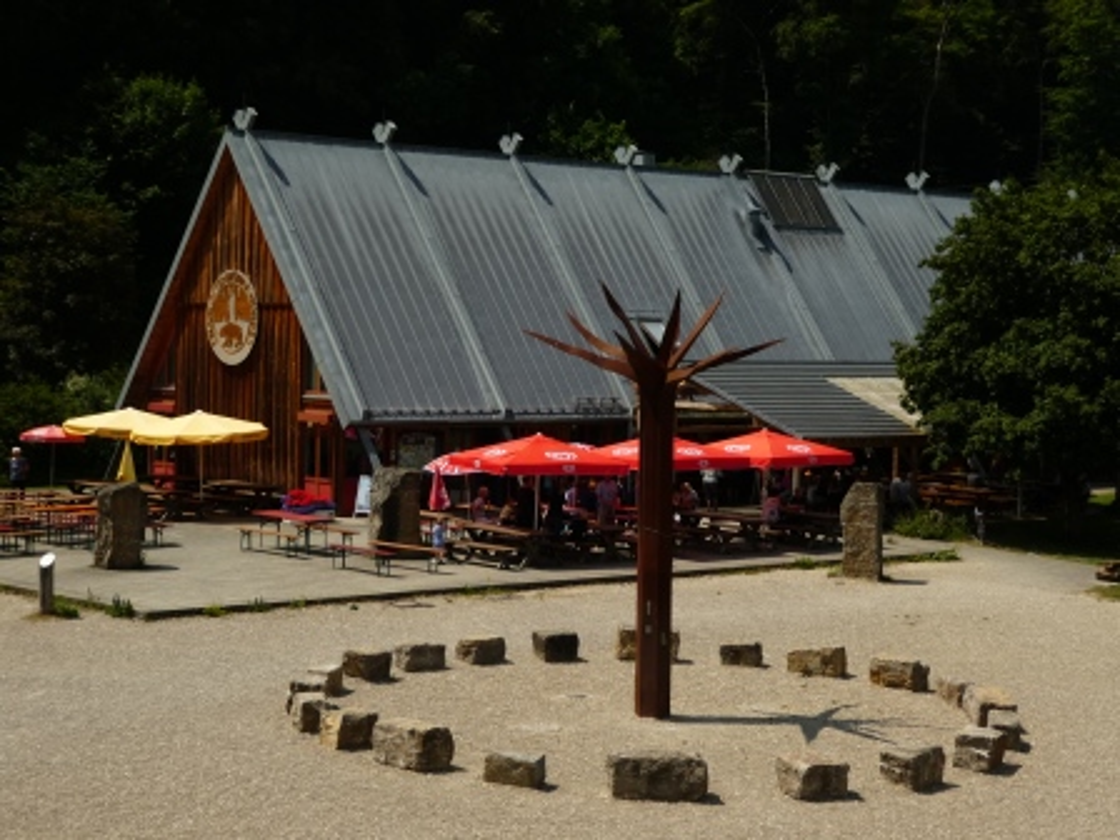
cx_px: 560
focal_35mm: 65
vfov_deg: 22.6
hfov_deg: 29.8
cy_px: 420
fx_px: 2103
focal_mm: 11.7
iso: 80
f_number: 4.4
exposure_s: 1/800
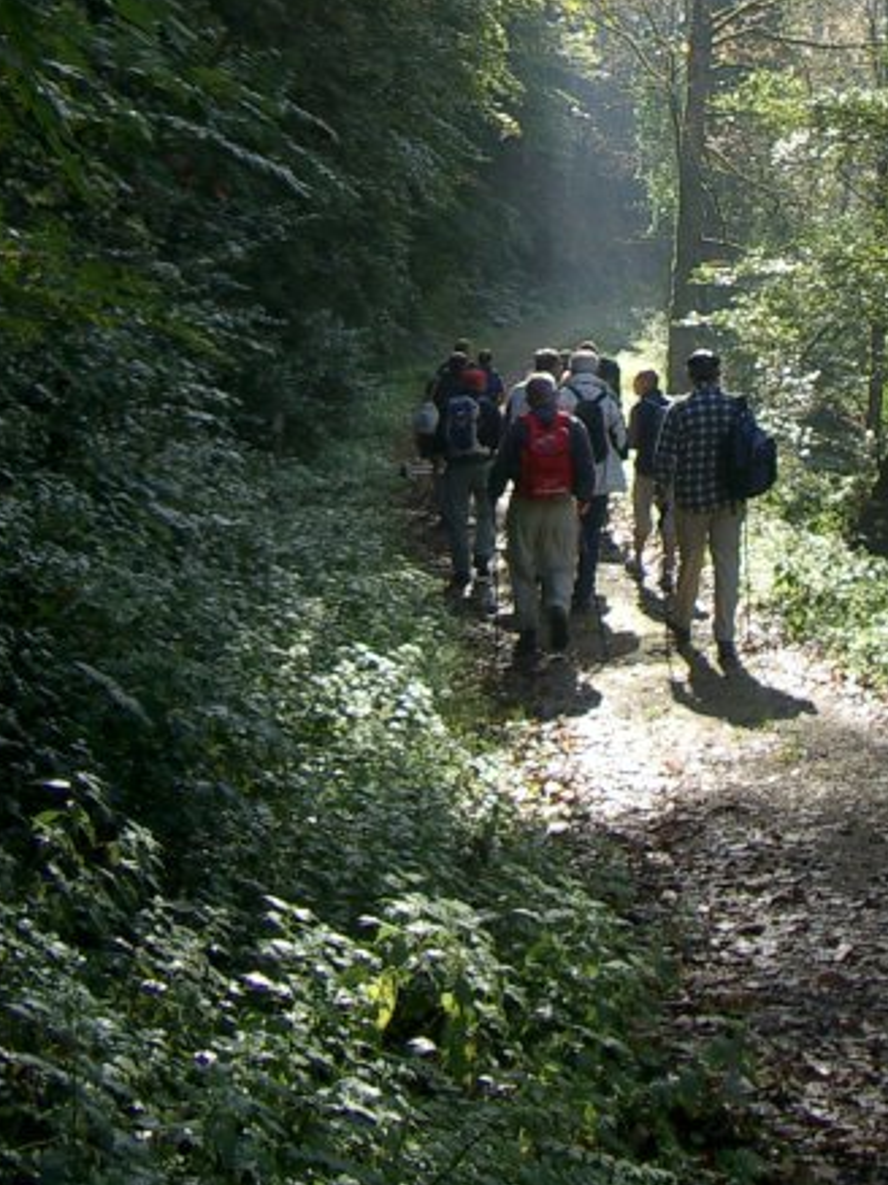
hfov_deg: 22.7
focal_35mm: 64
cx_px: 682
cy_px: 241
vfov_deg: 29.6
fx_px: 2191
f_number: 2.6
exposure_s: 1/320
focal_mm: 5.8
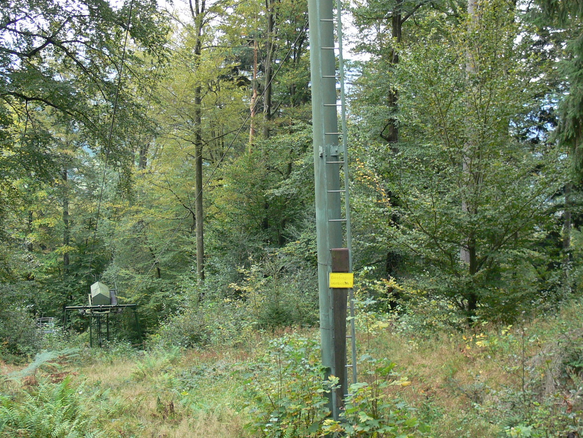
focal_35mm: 63
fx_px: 1061
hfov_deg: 30.7
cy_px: 165
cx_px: 321
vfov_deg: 23.2
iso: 80
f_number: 2.8
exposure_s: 1/30
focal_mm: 7.4
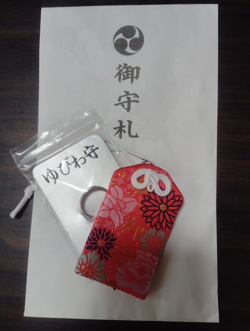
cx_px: 125
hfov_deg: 49.9
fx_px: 269
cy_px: 166
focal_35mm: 28
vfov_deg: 63.4
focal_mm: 4.22
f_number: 1.8
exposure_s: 1/100
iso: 602
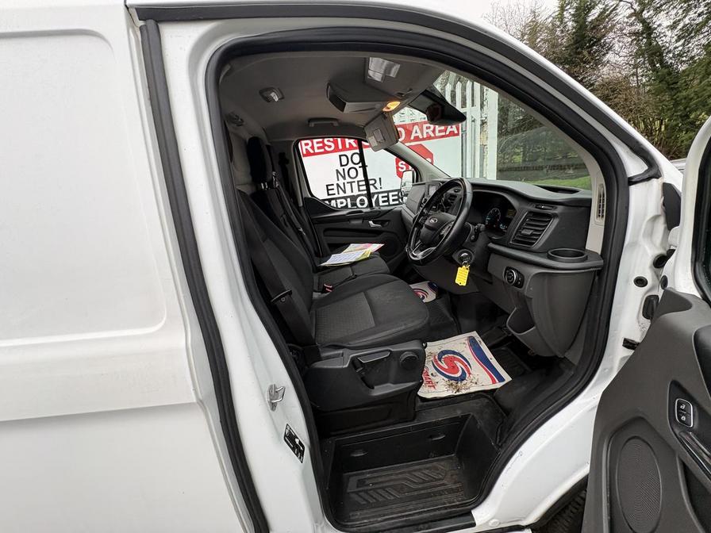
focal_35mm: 14
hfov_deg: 102.1
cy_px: 266
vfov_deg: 85.7
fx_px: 288
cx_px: 356
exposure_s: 1/99
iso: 125
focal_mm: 2.22
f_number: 2.2
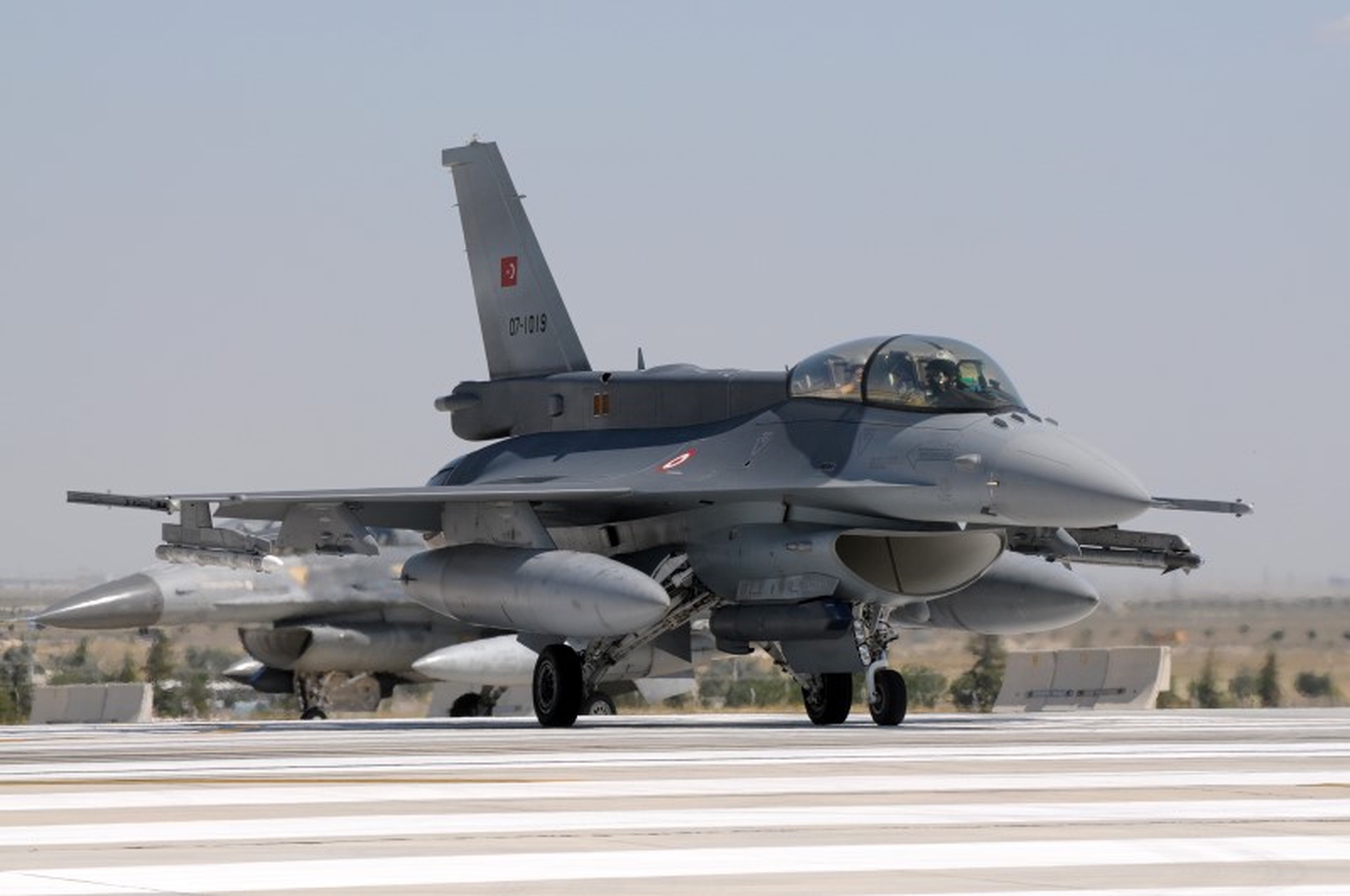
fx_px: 7864
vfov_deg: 6.5
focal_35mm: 210
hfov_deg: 9.8
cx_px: 675
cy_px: 448
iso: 200
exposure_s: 1/500
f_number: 11
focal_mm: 140
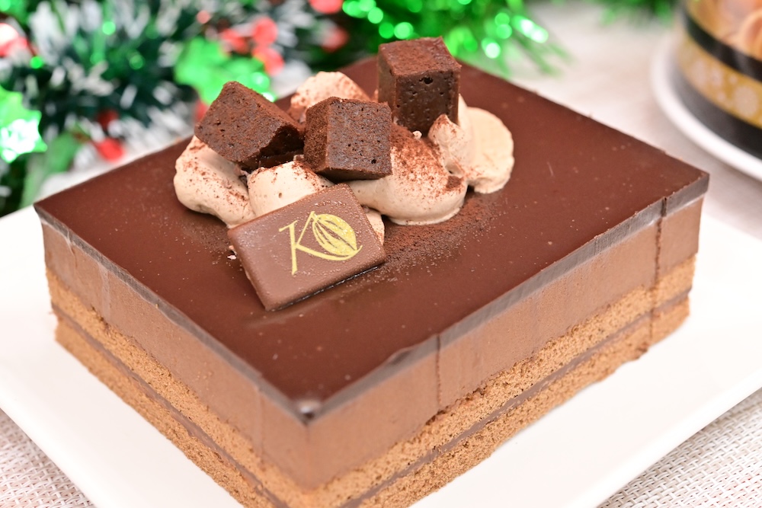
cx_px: 381
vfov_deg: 22.6
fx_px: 1270
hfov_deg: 33.4
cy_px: 254
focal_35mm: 60
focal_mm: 60
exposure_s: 1/160
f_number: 7.1
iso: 6400
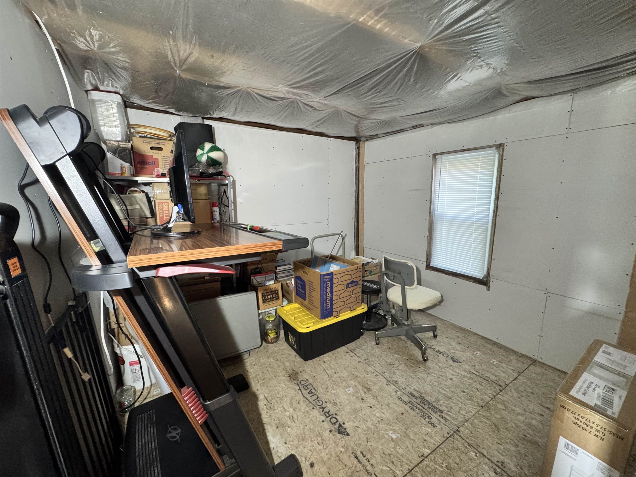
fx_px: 257
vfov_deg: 85.7
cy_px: 238
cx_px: 318
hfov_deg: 102.1
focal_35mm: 14
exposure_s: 1/60
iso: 500
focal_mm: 2.22
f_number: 2.2
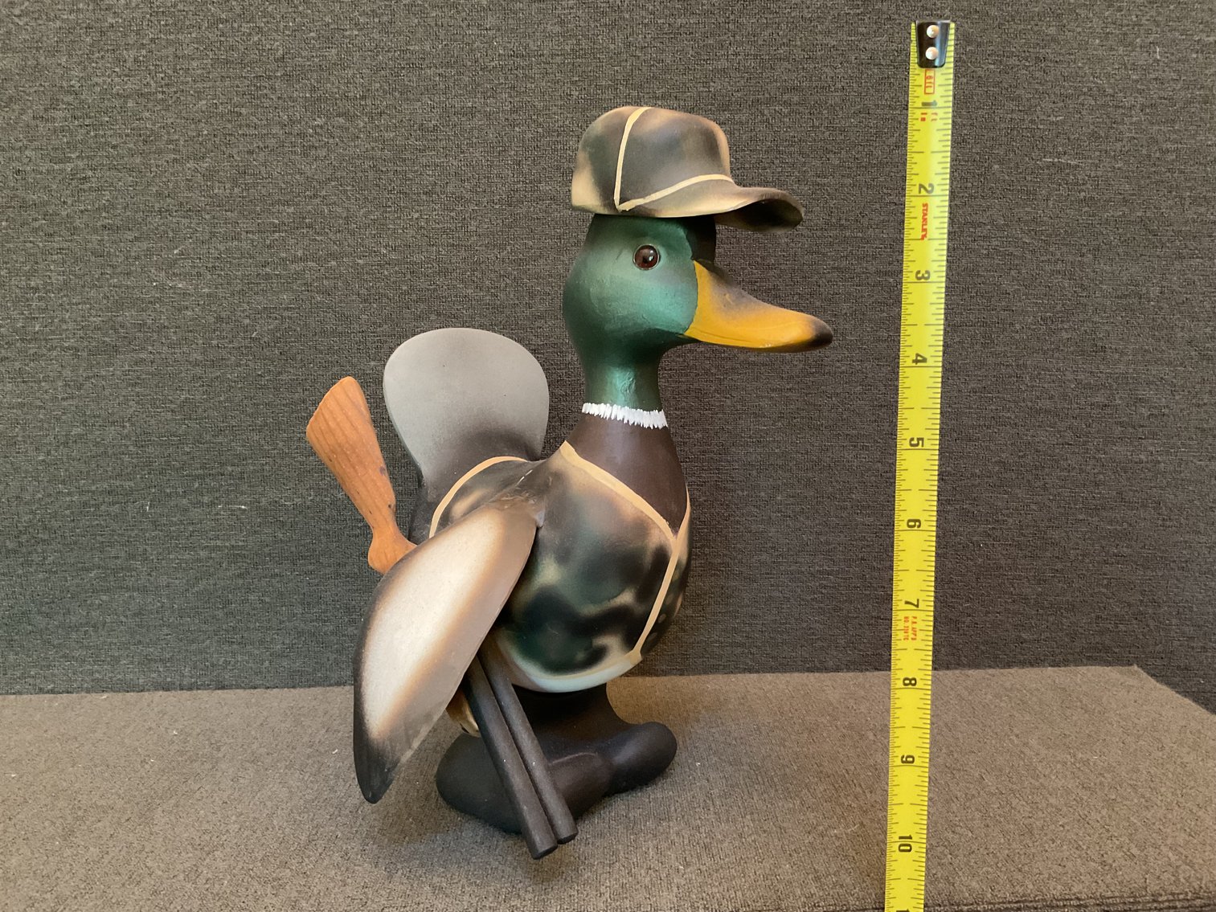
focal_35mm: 29
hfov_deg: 61.7
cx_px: 608
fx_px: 1019
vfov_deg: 48.2
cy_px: 456
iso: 400
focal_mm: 3
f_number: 1.8
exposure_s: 1/30
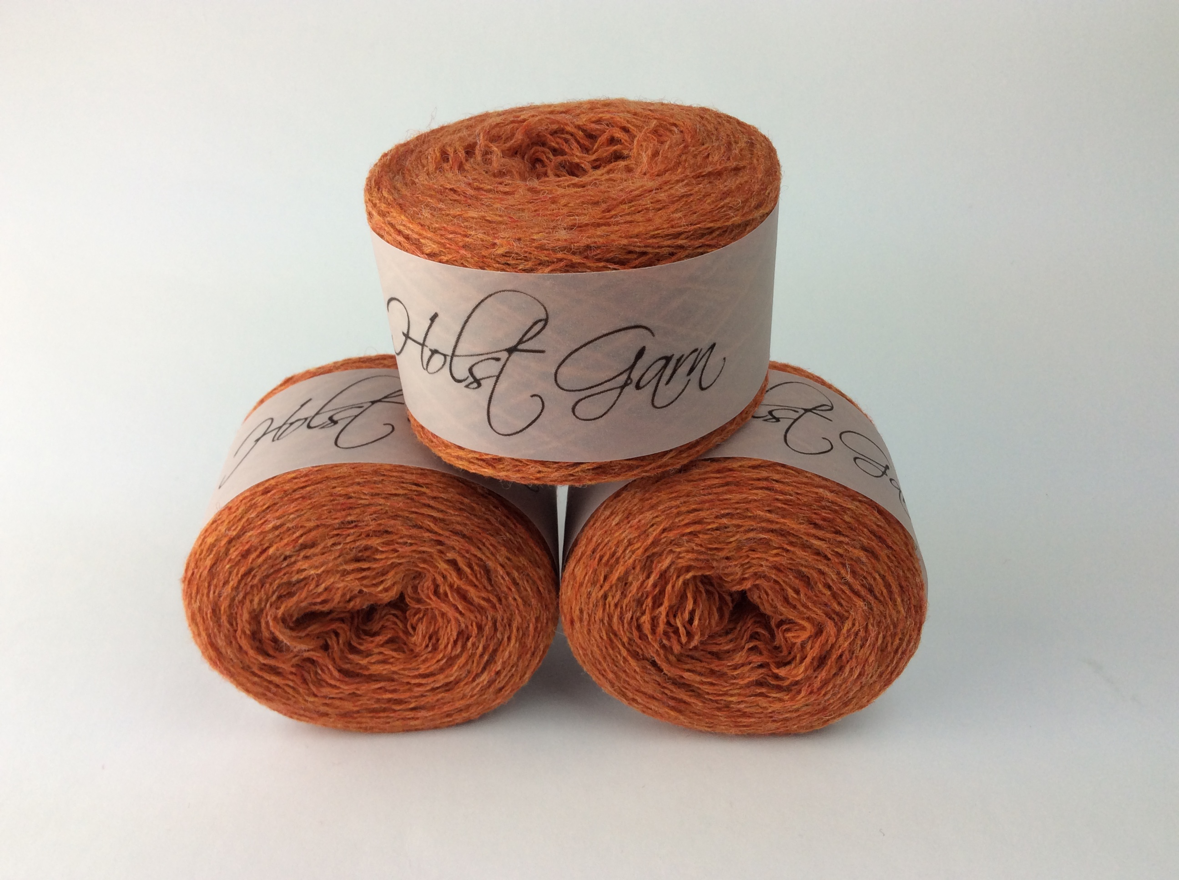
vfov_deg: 44.1
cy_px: 440
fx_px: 1088
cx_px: 590
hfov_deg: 56.9
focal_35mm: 32
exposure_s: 1/142
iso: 32
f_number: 2.4
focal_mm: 3.3
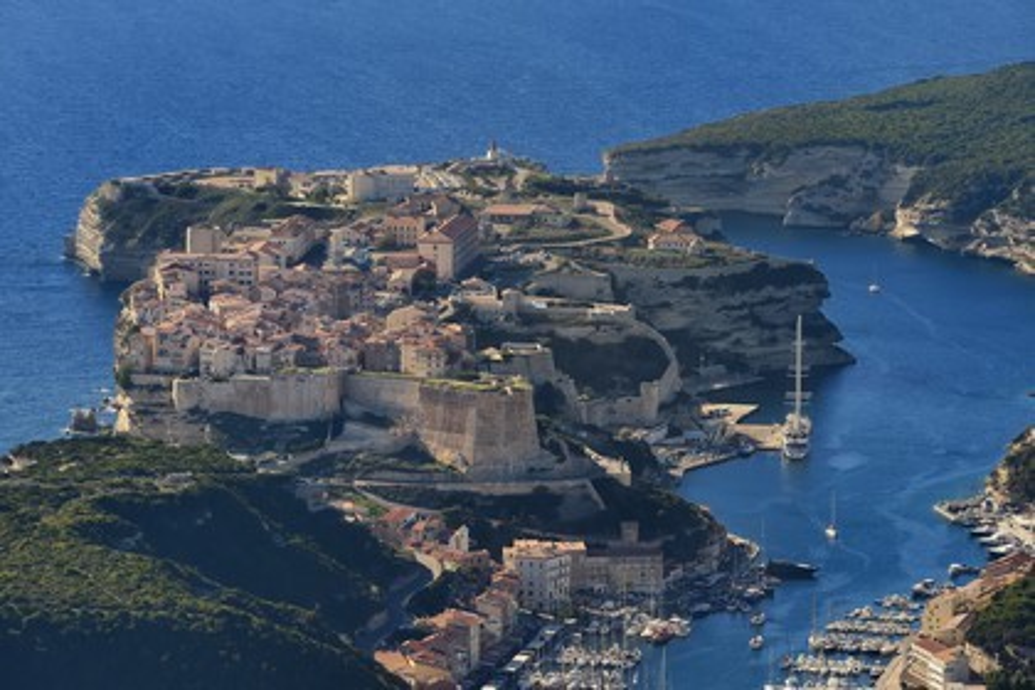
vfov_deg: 7.6
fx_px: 5175
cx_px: 518
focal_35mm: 180
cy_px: 345
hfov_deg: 11.4
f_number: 10
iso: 400
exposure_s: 1/800
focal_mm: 180
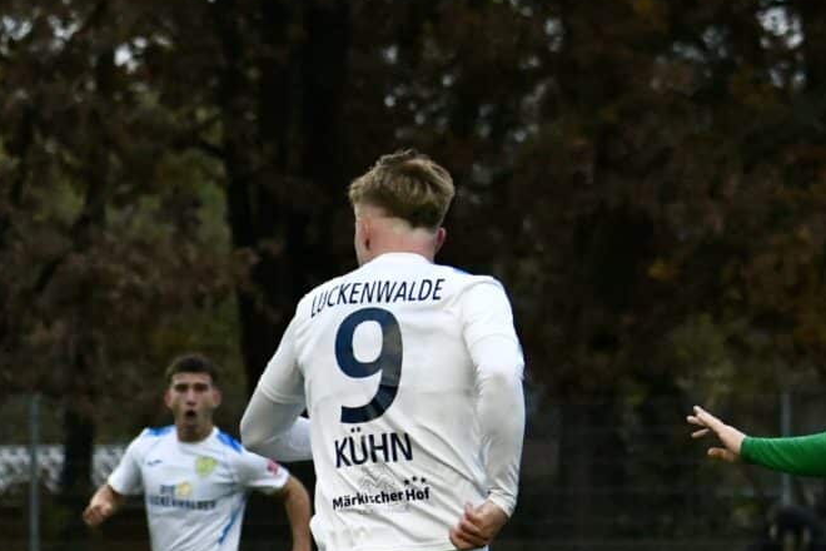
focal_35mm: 419
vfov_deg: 3.3
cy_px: 558
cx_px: 353
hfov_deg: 4.9
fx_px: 9613
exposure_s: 1/1600
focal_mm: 135
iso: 8000
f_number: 5
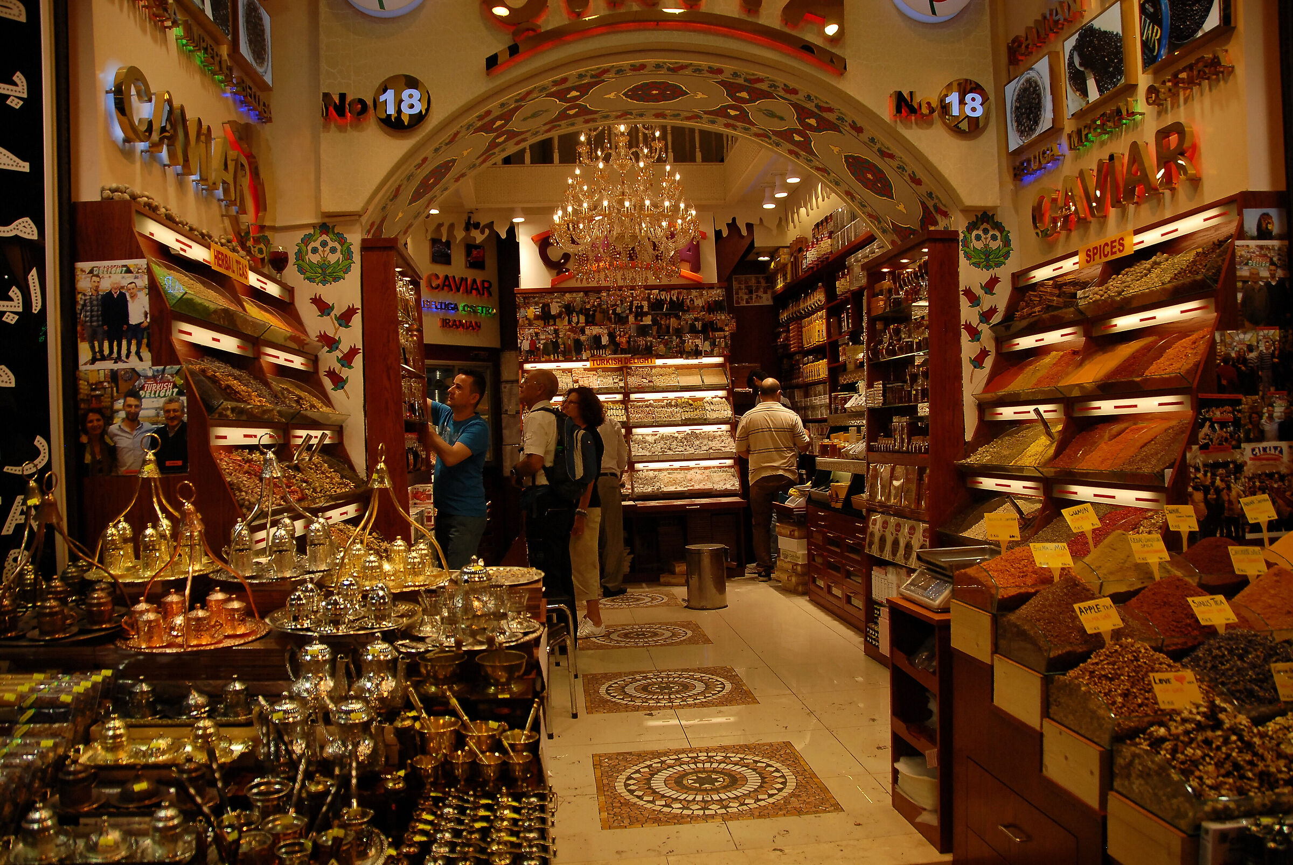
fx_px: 971
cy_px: 432
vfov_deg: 48.1
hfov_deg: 67.3
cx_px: 646
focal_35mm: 27
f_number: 3.5
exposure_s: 1/500
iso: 400
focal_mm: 18
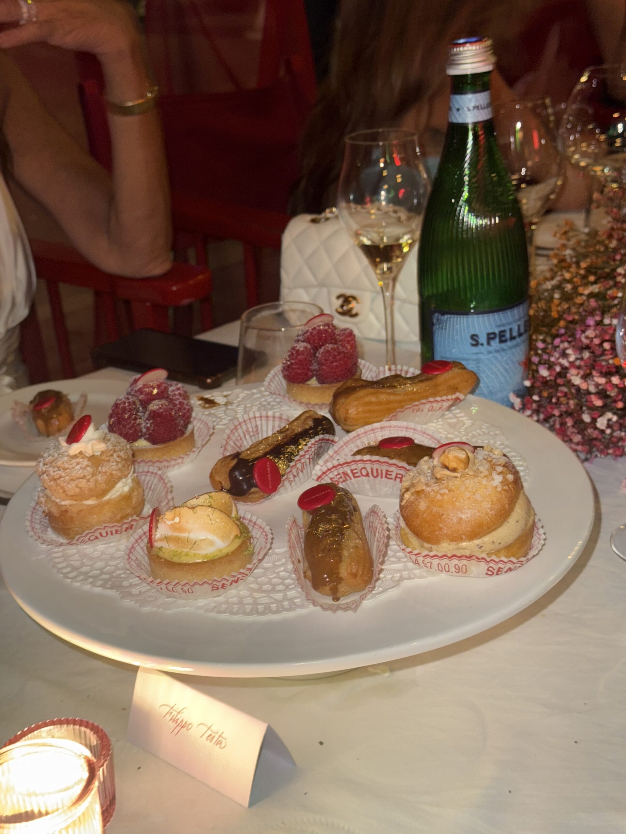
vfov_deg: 39.7
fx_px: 1157
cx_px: 313
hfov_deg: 30.3
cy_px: 417
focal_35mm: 48
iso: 80
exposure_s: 1/4
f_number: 1.78
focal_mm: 6.76
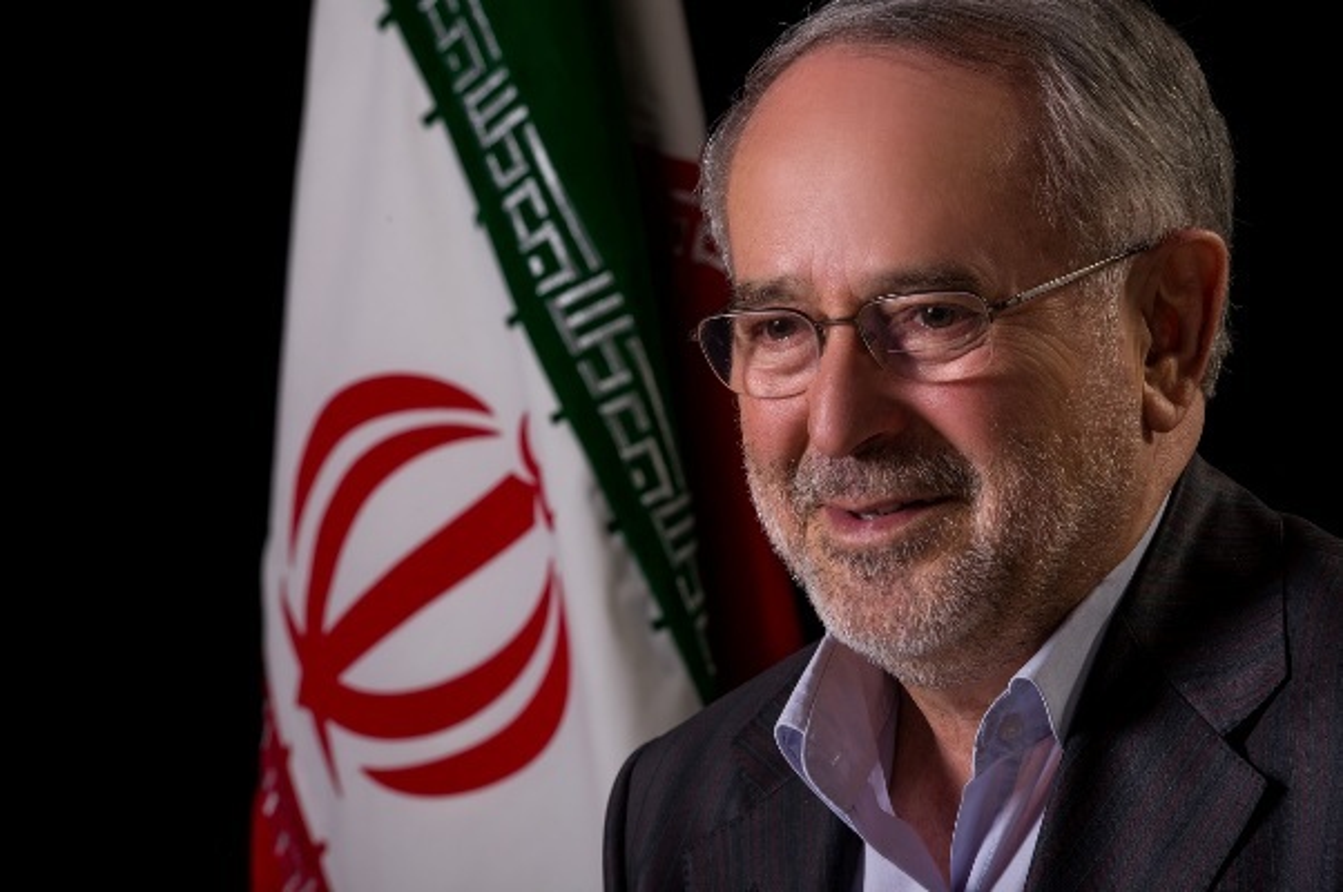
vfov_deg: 7.8
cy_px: 446
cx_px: 672
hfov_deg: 11.8
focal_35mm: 175
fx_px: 6521
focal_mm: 175
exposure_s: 1/160
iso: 100
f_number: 14
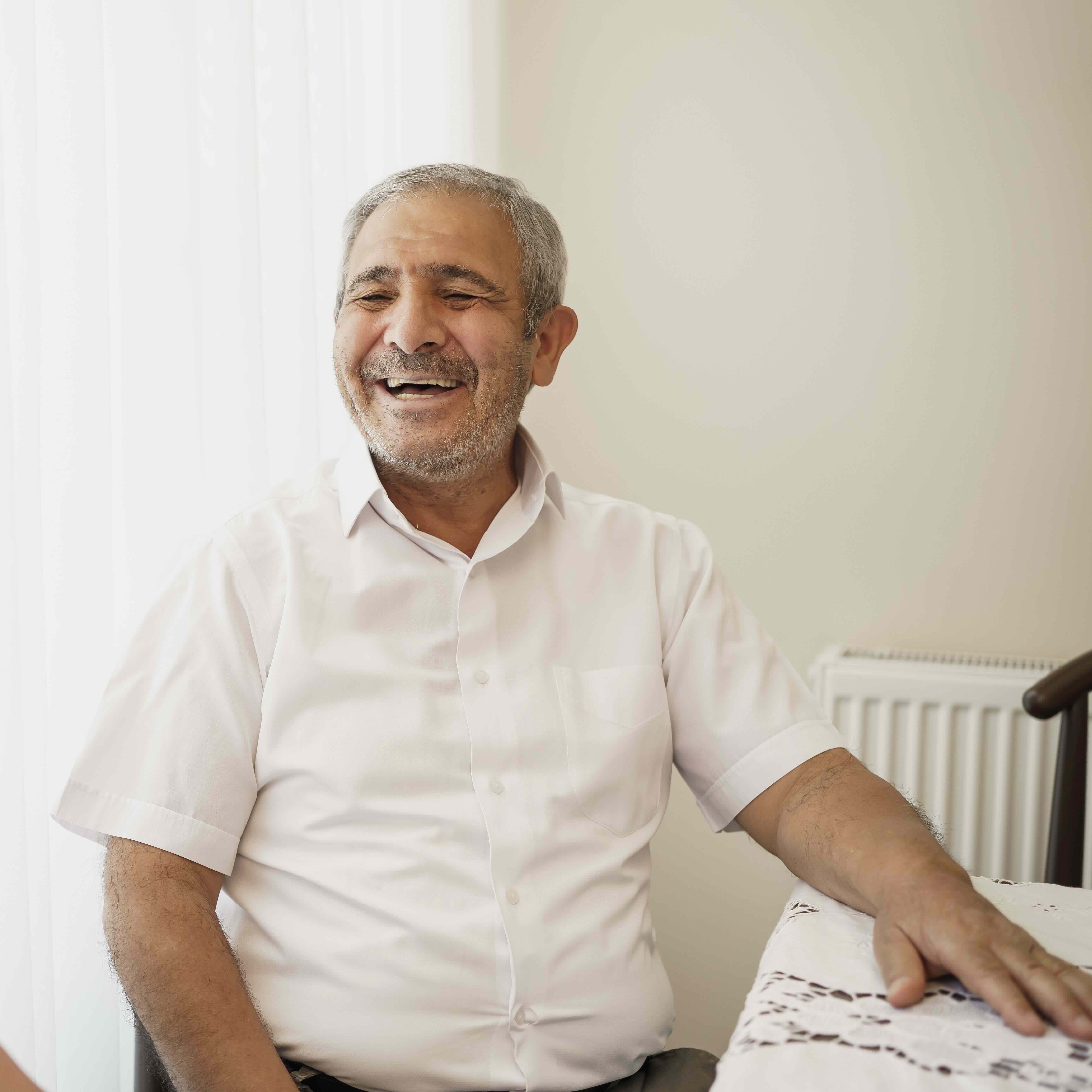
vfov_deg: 33.4
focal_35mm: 51
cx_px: 318
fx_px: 1820
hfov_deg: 32.9
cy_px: 546
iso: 800
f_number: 2.5
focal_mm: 40
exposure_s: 1/200
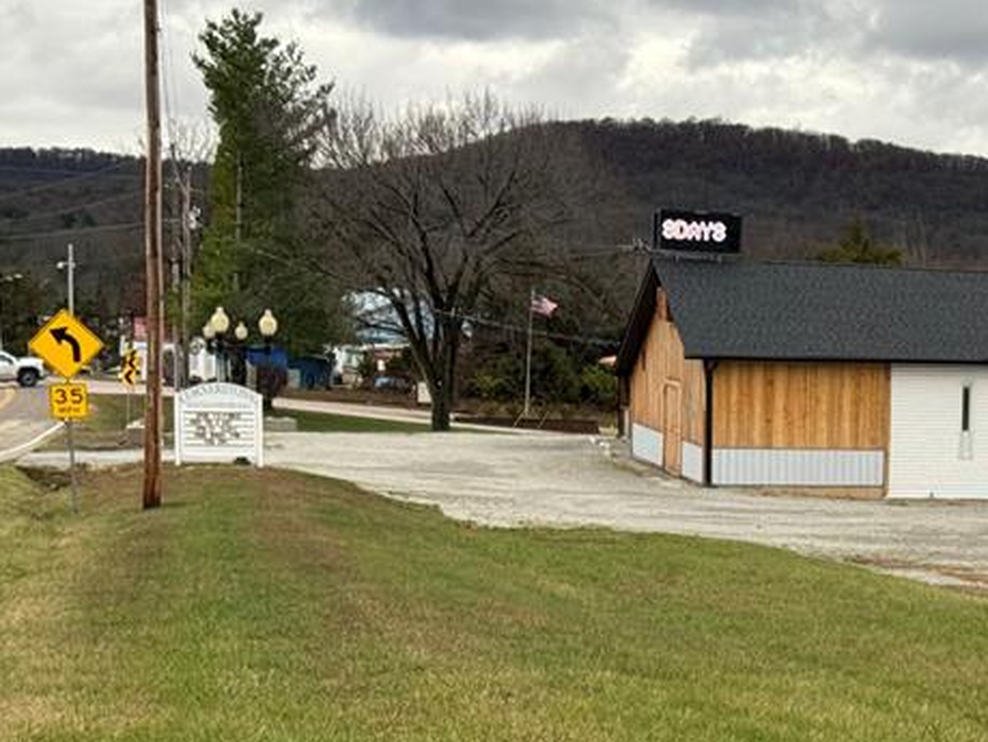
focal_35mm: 107
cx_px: 1063
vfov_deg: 13.7
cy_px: 652
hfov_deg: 17.8
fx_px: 3056
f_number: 1.78
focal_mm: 6.76
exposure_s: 1/707
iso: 64
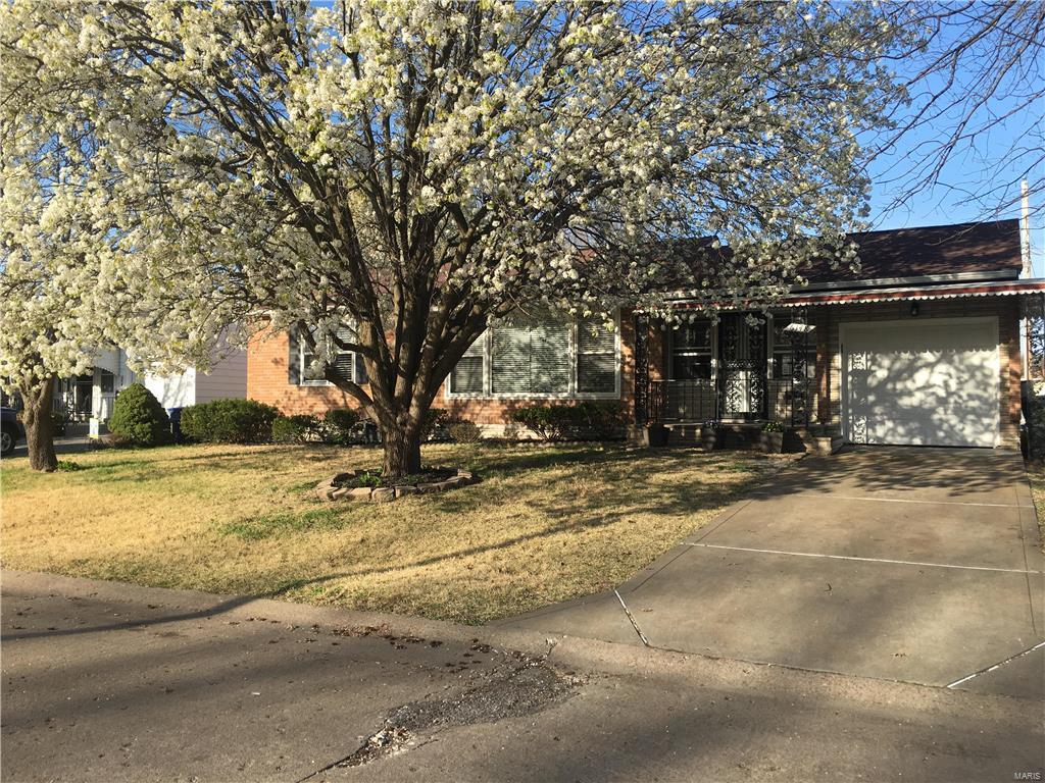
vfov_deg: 48.2
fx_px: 875
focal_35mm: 29
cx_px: 522
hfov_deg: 61.7
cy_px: 392
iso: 25
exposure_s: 1/777
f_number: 2.2
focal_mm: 4.15
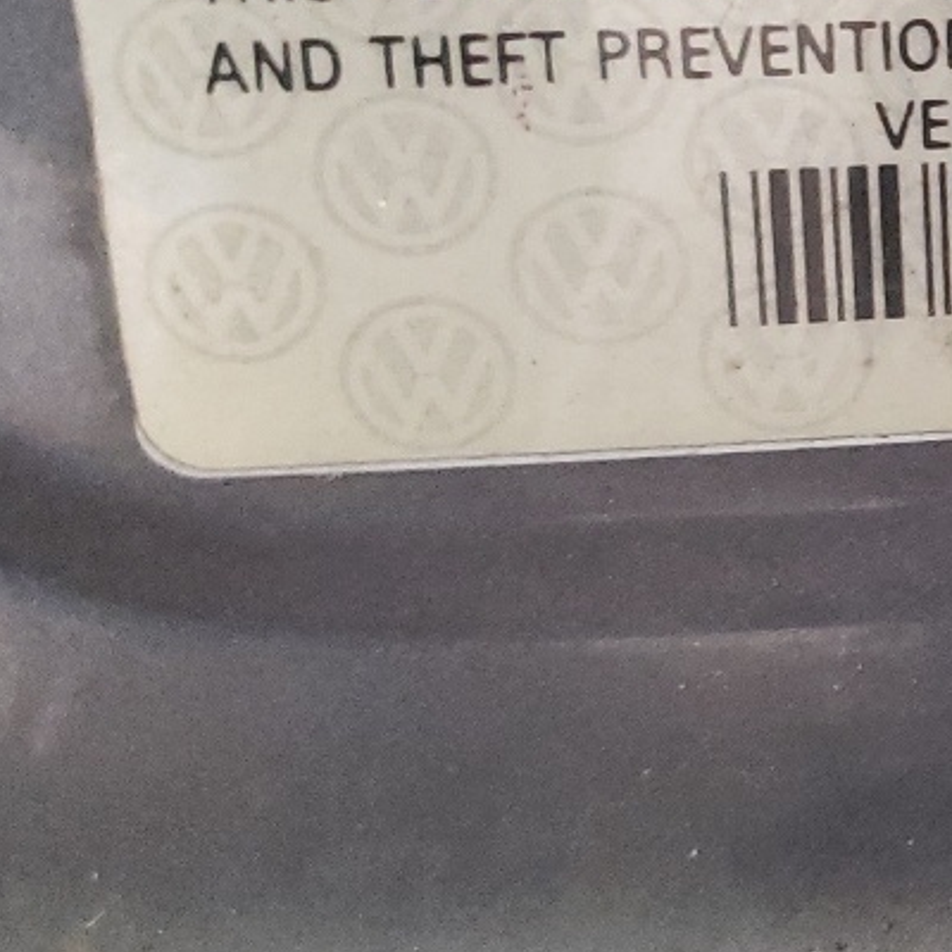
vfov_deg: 18.4
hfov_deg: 16.5
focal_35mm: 92
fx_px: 2863
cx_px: 1590
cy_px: 21
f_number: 1.5
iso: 420
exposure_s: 1/24
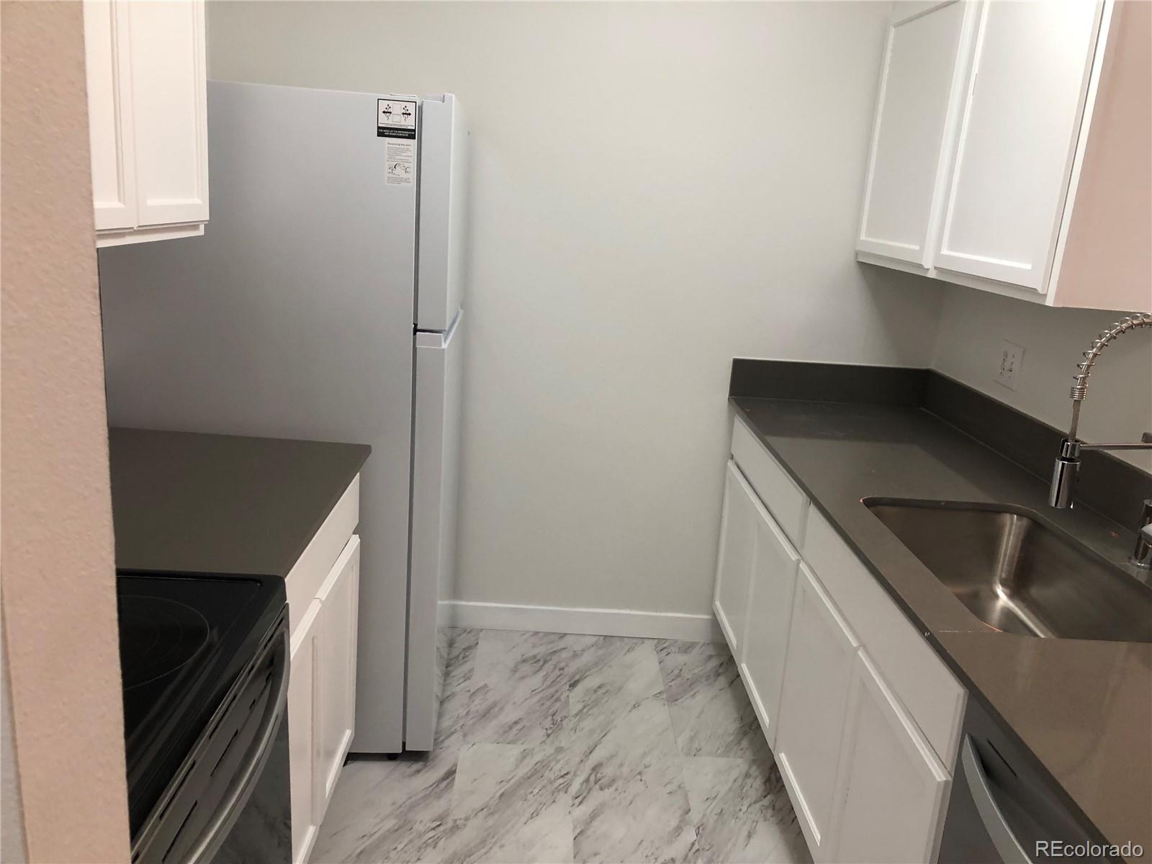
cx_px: 576
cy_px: 432
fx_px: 932
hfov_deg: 63.4
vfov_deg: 49.7
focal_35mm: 28
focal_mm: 3.99
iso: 32
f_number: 1.8
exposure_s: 1/30
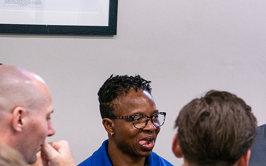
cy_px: 164
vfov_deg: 3.6
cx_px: 292
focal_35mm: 366
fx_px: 2653
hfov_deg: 5.7
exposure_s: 1/60
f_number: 5.6
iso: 3200
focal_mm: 140
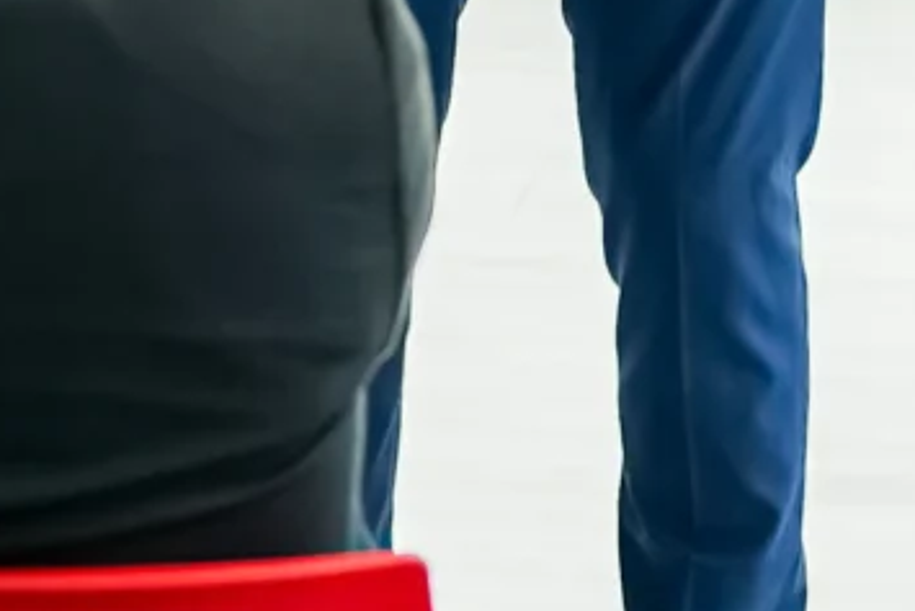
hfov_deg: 6.1
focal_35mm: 339
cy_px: -579
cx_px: 294
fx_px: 8619
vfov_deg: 4.0
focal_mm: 47
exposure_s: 1/1000
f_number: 2.2
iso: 200
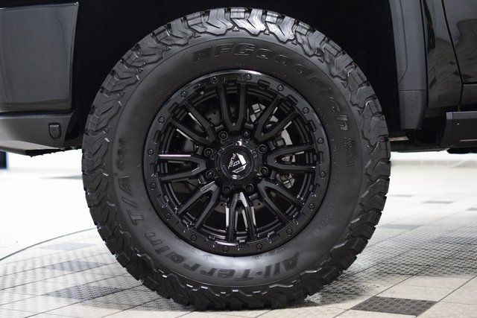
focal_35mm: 60
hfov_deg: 33.4
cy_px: 159
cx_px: 238
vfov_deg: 22.6
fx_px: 795
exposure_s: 1/60
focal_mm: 40
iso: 1600
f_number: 2.8
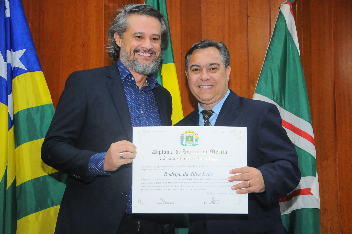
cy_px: 117
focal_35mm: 68
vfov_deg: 20.1
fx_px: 659
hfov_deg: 29.9
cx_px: 176
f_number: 5
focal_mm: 45
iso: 1250
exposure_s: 1/60
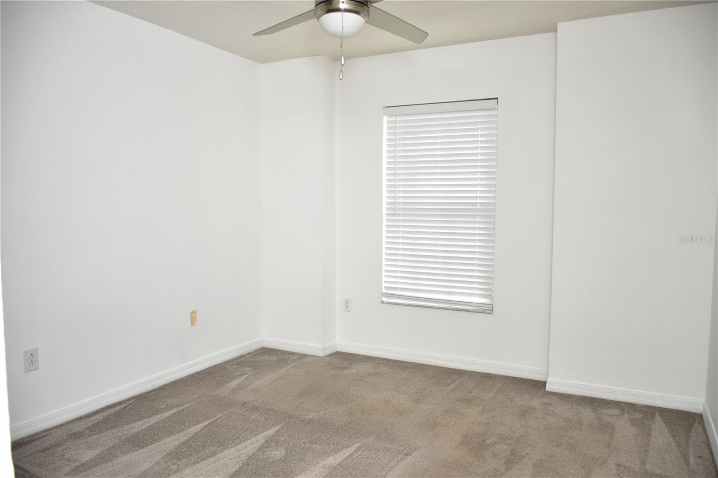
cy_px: 239
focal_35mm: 27
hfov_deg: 67.4
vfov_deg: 47.9
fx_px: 538
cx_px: 359
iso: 100
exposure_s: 1/100
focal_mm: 18
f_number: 3.5
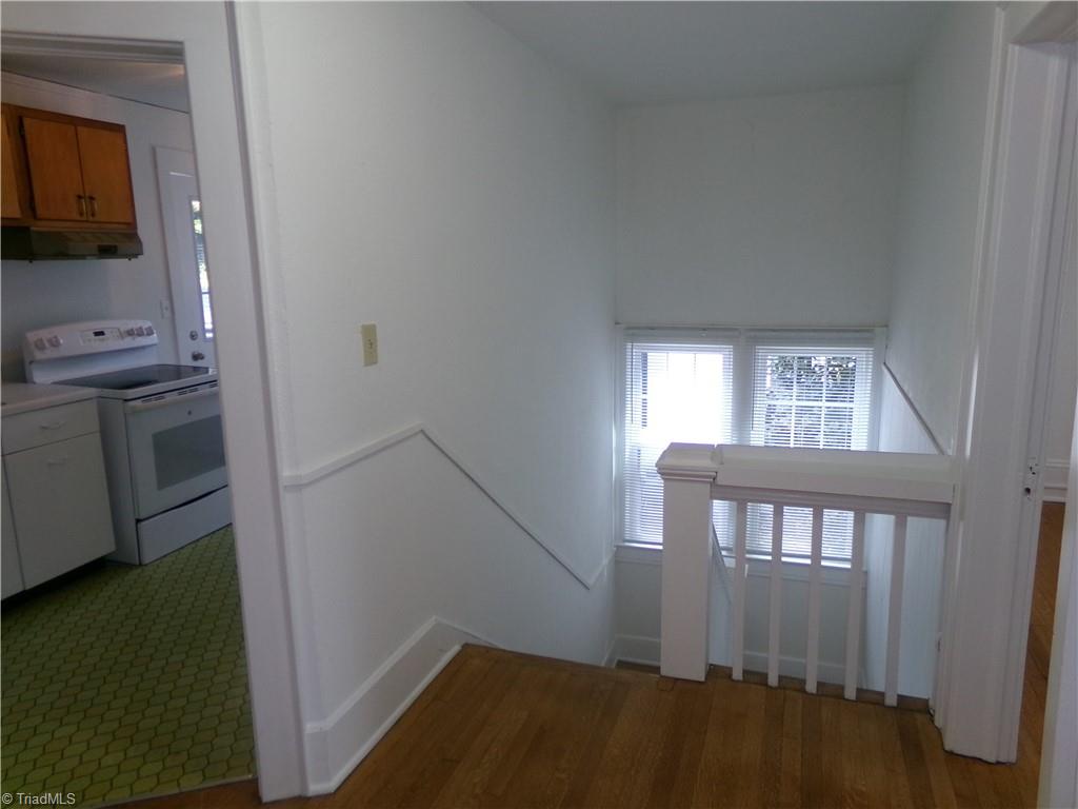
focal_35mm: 24
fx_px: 747
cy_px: 404
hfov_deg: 71.6
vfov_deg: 56.8
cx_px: 539
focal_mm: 4.3
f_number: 3.7
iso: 200
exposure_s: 1/34
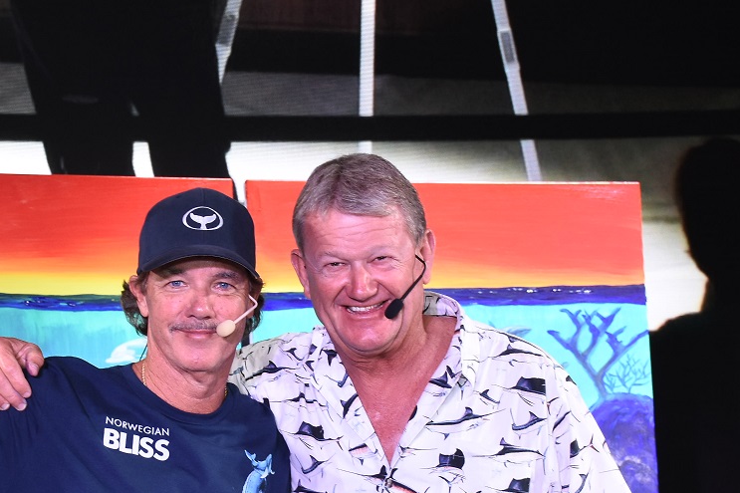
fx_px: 2117
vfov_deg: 13.2
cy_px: 410
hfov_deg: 19.8
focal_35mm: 103
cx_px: 253
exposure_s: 1/80
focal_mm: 34
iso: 640
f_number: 6.3
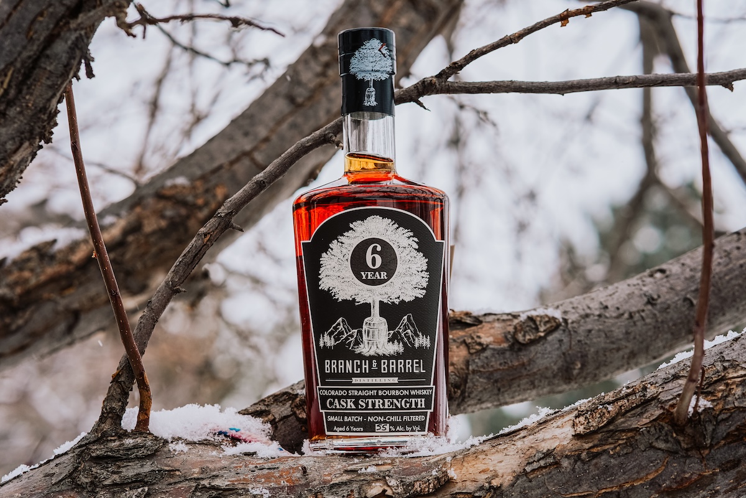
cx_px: 373
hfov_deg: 23.9
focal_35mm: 85
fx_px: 1761
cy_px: 249
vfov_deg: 16.1
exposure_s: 1/250
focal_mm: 85
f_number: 5.6
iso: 100
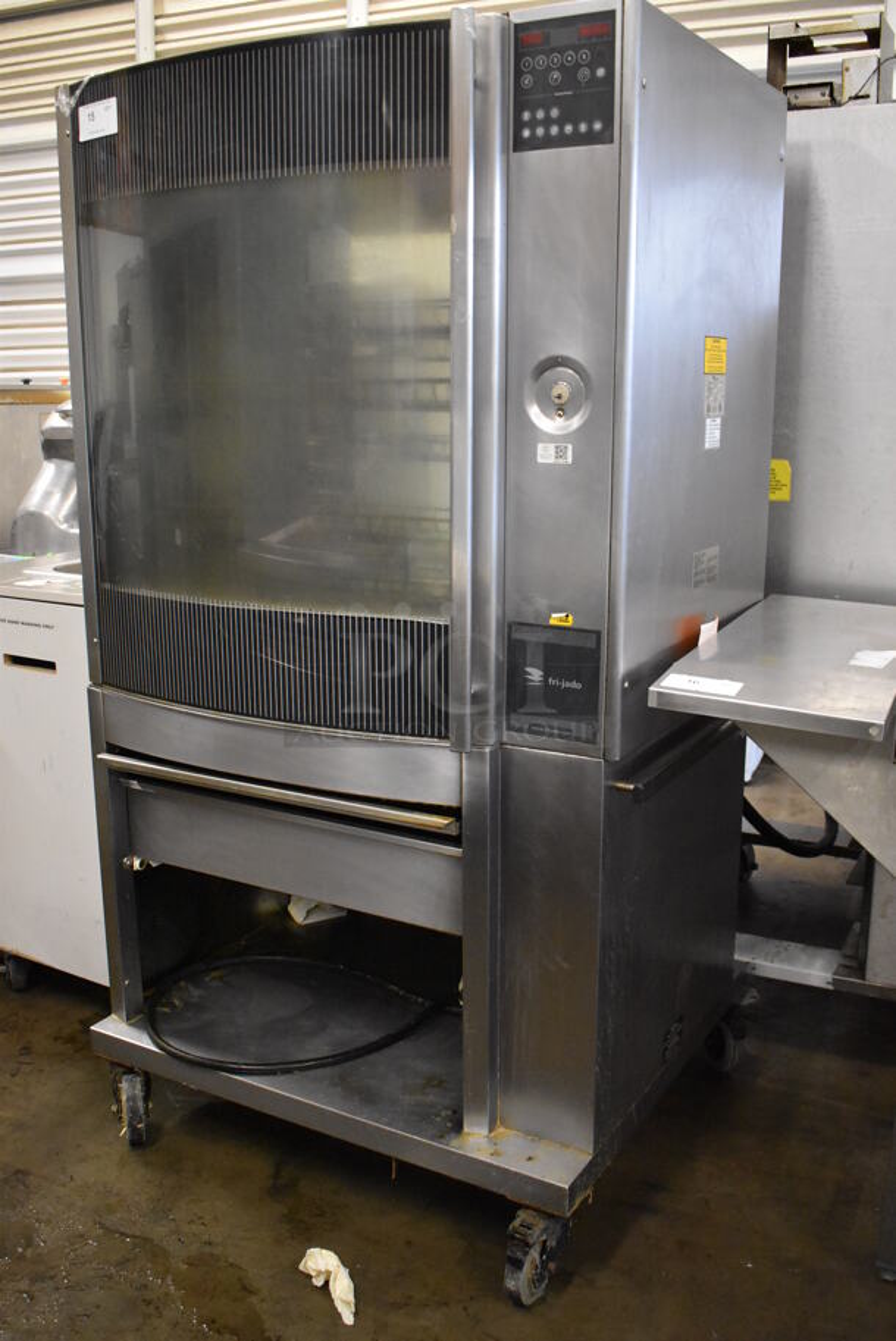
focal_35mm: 33
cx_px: 448
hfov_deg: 40.0
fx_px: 1230
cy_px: 670
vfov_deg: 57.2
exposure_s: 1/125
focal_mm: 22
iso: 5000
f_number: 3.8
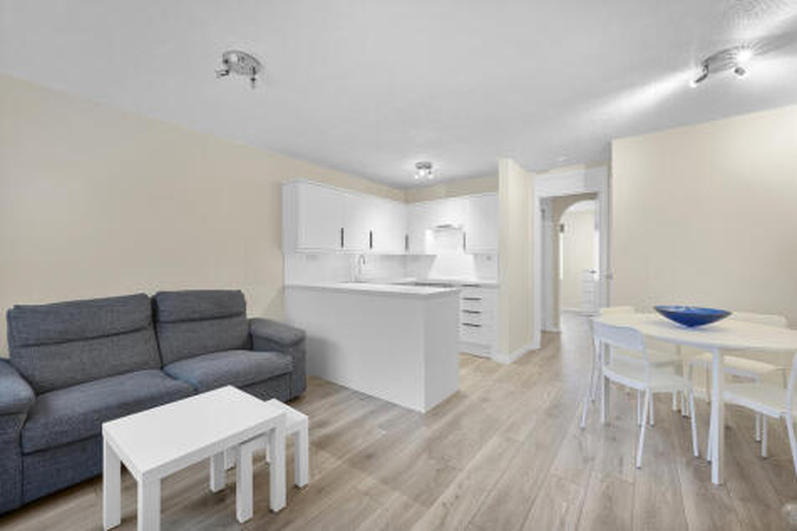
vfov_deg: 81.2
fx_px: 310
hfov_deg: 104.3
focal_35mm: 14
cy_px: 266
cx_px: 398
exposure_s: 1/1.67
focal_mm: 14
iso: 200
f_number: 16
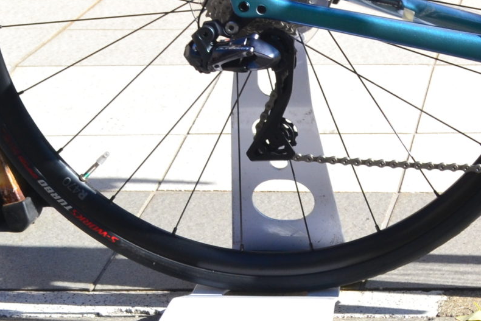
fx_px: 2338
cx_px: 729
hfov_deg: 11.3
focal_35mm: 175
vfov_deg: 7.7
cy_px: -151
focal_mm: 36
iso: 400
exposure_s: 1/200
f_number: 10
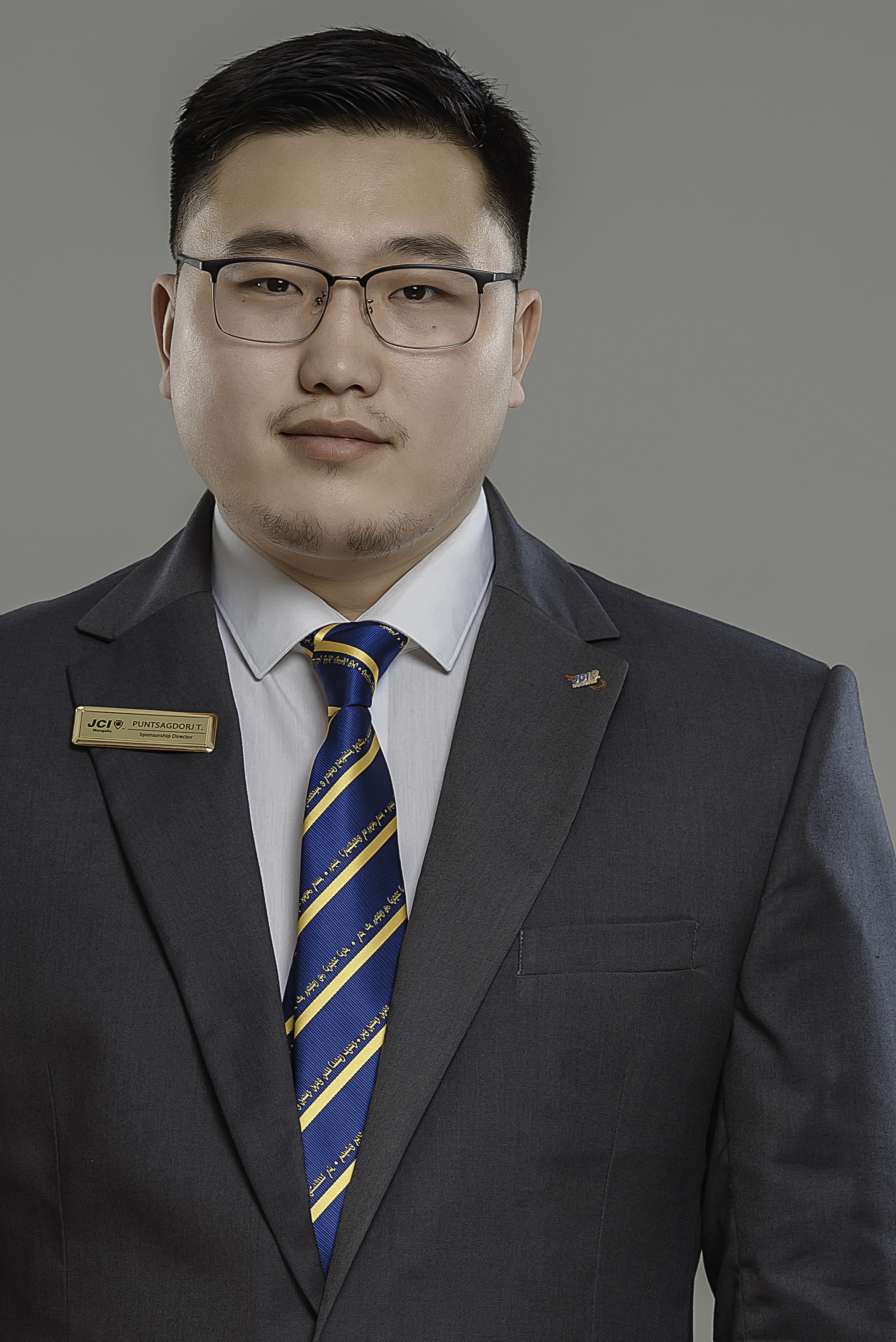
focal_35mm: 257
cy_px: 1011
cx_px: 339
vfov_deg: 8.0
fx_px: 9583
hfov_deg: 5.4
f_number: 5.6
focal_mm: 135
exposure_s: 1/160
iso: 100
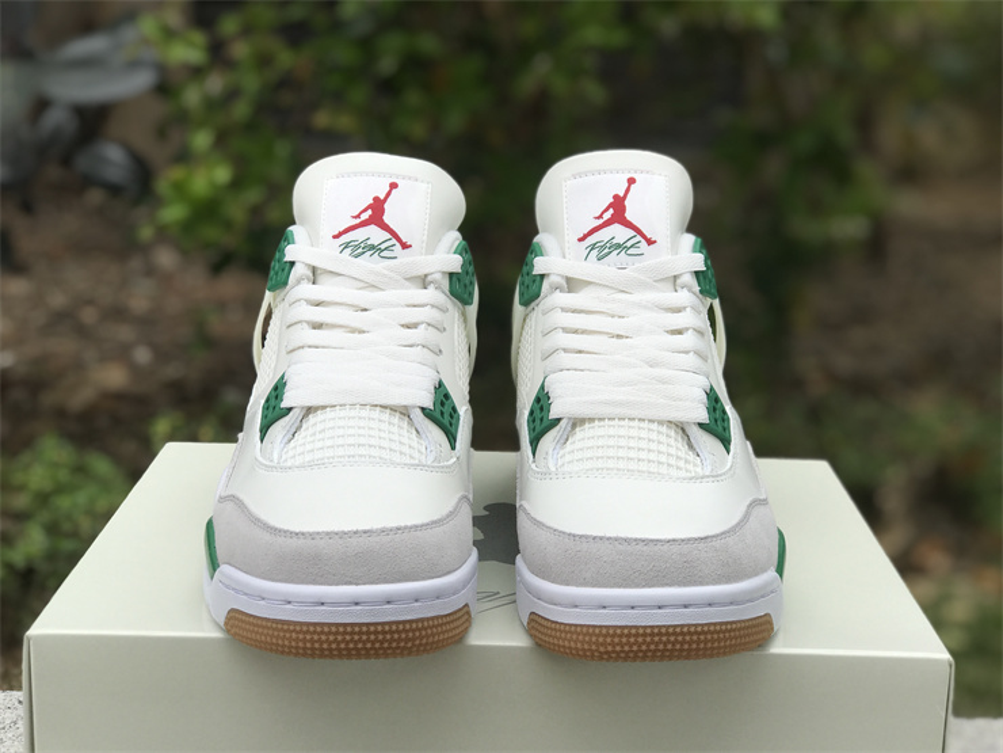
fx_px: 1652
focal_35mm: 57
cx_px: 502
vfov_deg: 25.7
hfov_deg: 33.8
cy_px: 376
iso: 20
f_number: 2.8
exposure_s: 1/353
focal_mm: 6.6
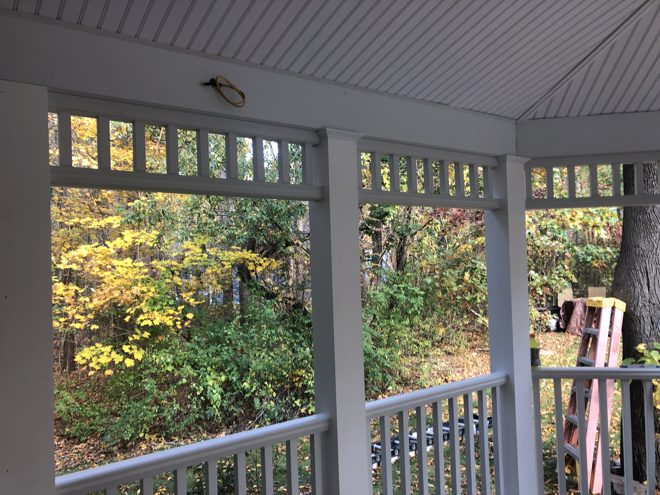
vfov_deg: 49.7
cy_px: 248
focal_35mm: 28
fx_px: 534
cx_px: 330
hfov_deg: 63.4
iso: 64
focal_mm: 3.99
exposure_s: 1/120
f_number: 1.8
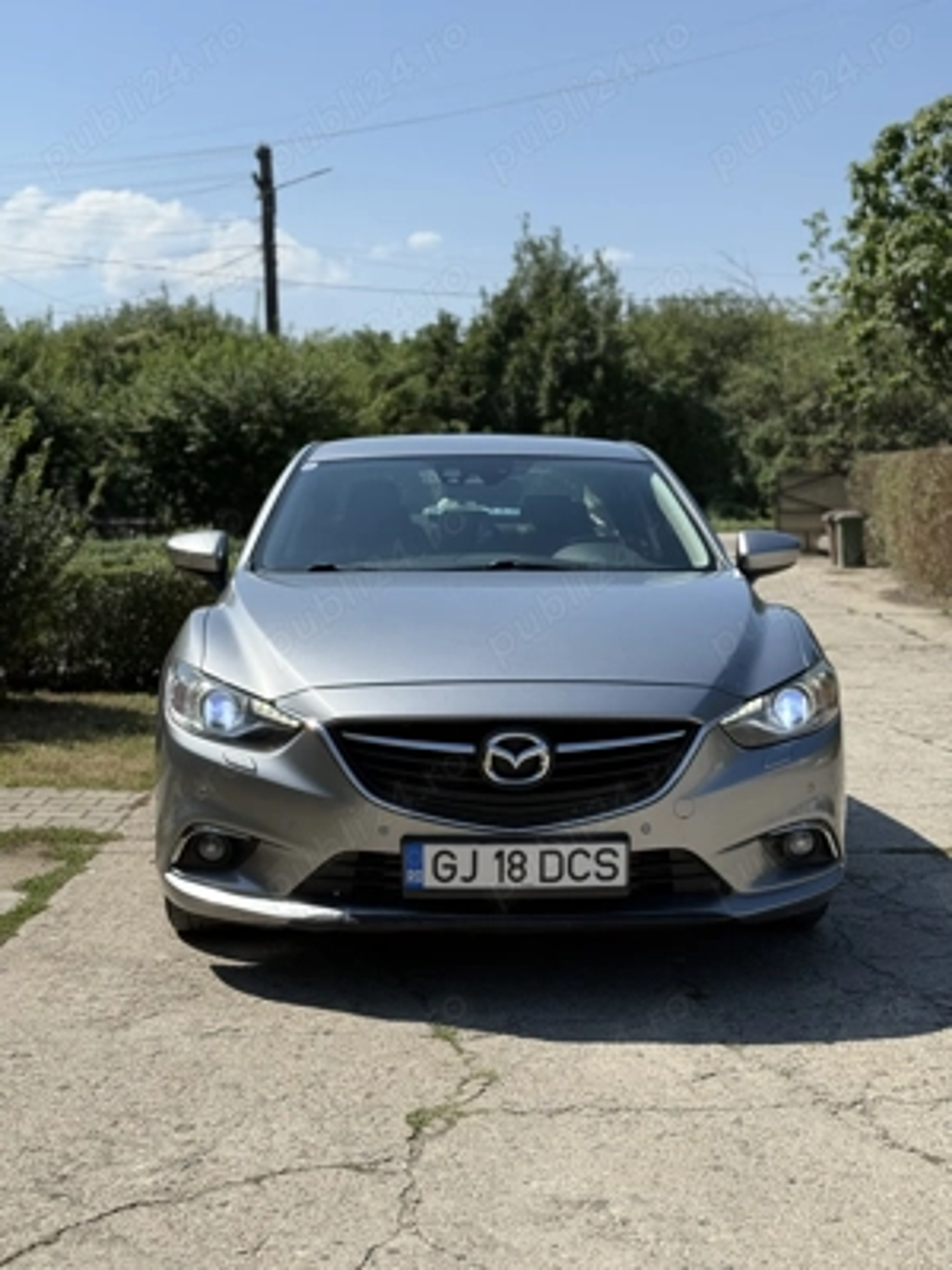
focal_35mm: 48
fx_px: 1760
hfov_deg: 30.3
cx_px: 476
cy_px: 635
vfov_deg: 39.7
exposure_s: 1/3891
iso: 80
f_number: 1.78
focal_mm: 6.76
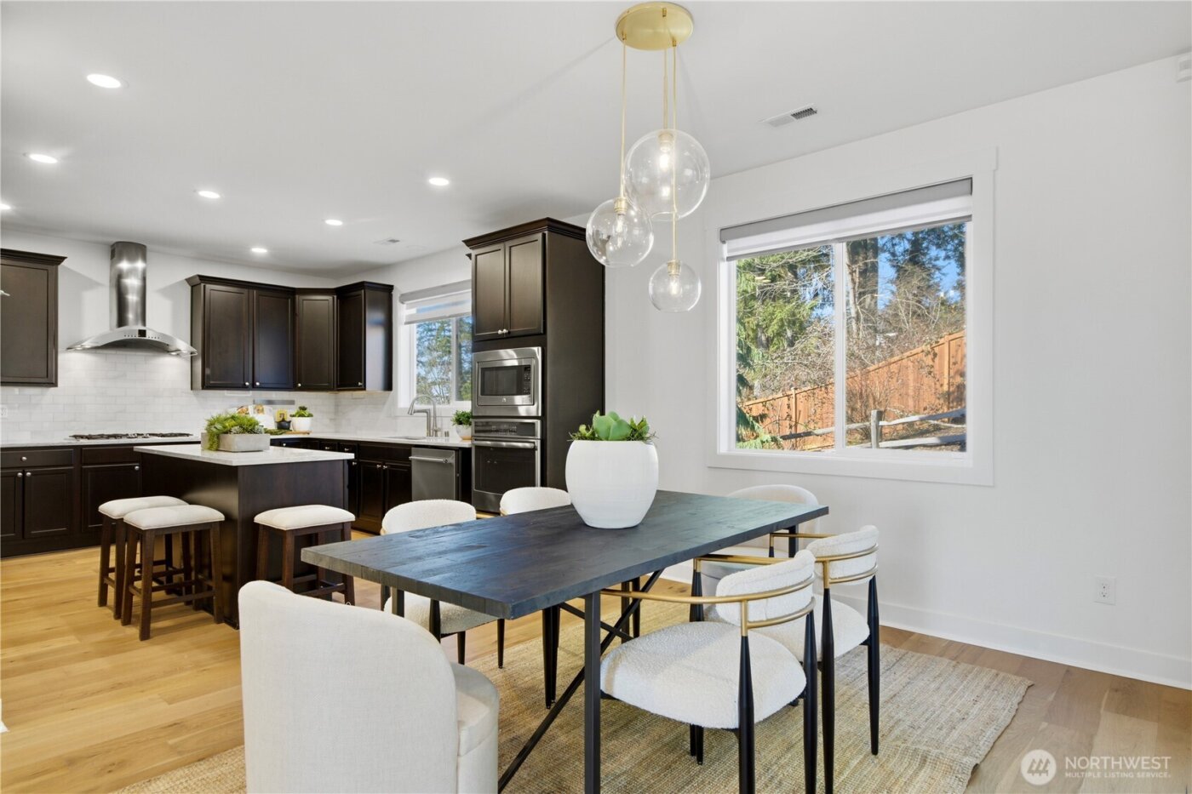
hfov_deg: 86.9
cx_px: 596
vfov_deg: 64.5
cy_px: 397
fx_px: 629
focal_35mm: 19
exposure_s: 1/40
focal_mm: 19
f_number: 9
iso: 400
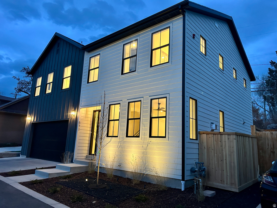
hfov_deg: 67.3
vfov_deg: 53.1
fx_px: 208
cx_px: 138
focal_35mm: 26
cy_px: 104
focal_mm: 5.7
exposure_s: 1/60
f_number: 1.5
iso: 400
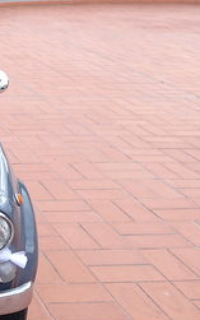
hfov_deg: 14.7
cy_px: 143
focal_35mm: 78
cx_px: -158
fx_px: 680
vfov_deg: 26.5
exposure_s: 1/200
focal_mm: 11.56
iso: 100
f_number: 2.8
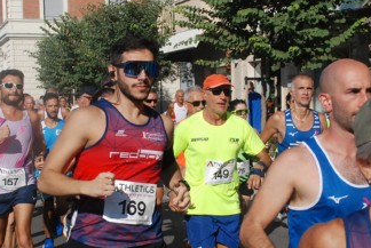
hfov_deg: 22.8
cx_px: 186
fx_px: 918
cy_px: 140
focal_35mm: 89
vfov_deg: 15.4
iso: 1000
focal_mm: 32
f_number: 9
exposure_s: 1/2500
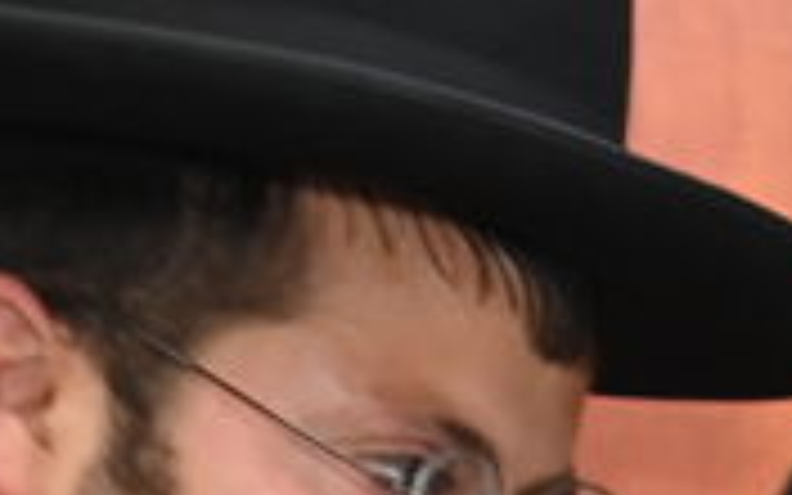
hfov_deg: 7.8
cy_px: 1984
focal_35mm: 227
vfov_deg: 5.1
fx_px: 4900
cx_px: 2498
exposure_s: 1/200
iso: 1000
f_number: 5
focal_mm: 28
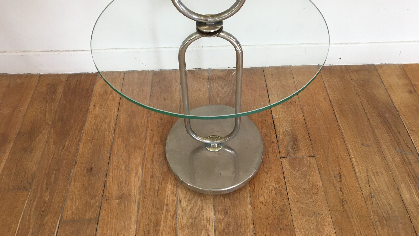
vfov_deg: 36.3
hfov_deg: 61.0
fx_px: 356
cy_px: 78
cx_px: 211
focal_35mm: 32
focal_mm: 4.15
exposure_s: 1/33
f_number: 2.2
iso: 40
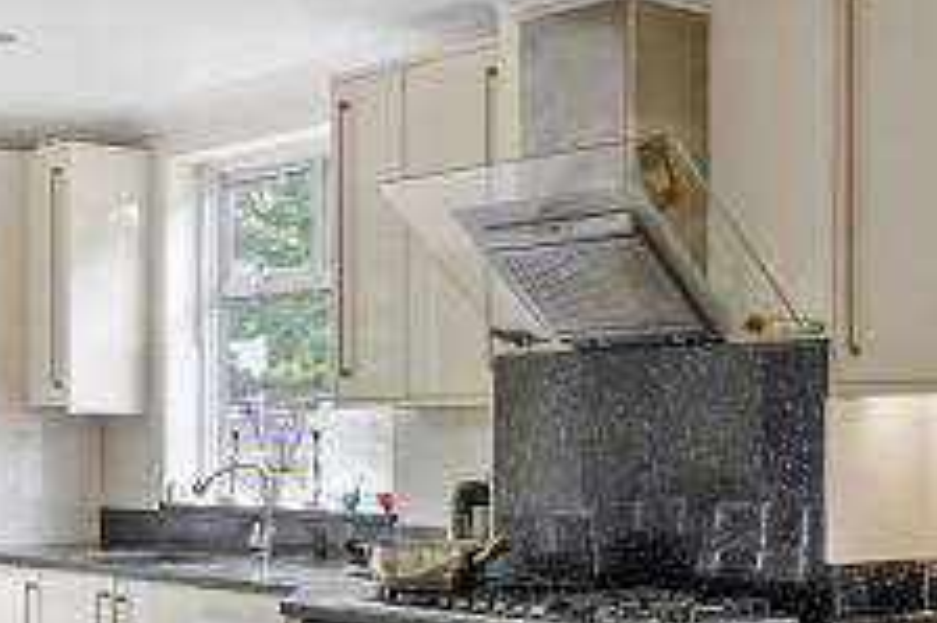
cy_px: 449
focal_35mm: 64
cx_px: 443
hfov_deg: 31.4
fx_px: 1665
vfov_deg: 21.1
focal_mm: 14
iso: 640
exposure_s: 1/40
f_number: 7.1
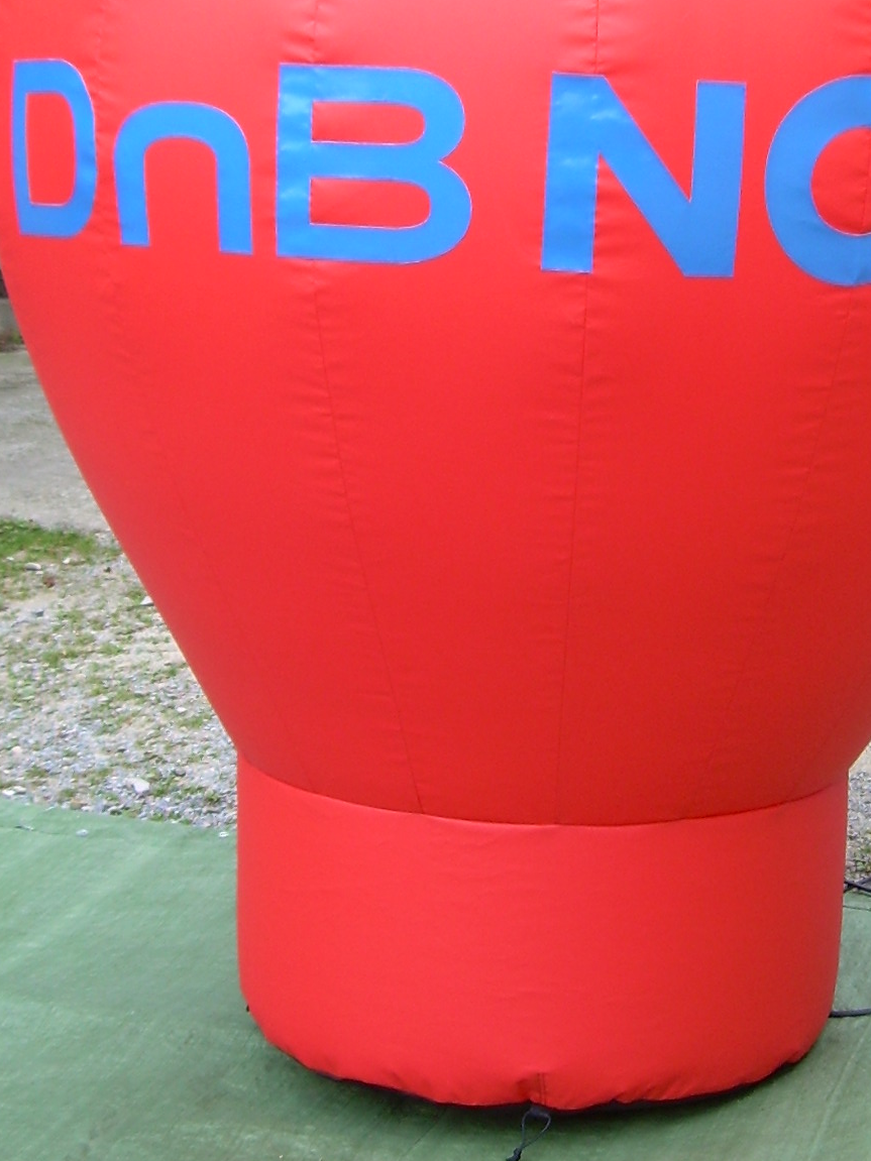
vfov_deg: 25.7
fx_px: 2517
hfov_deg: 19.5
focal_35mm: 75
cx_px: 645
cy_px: 300
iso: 50
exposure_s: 1/71.3
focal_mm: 6.3
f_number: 2.8
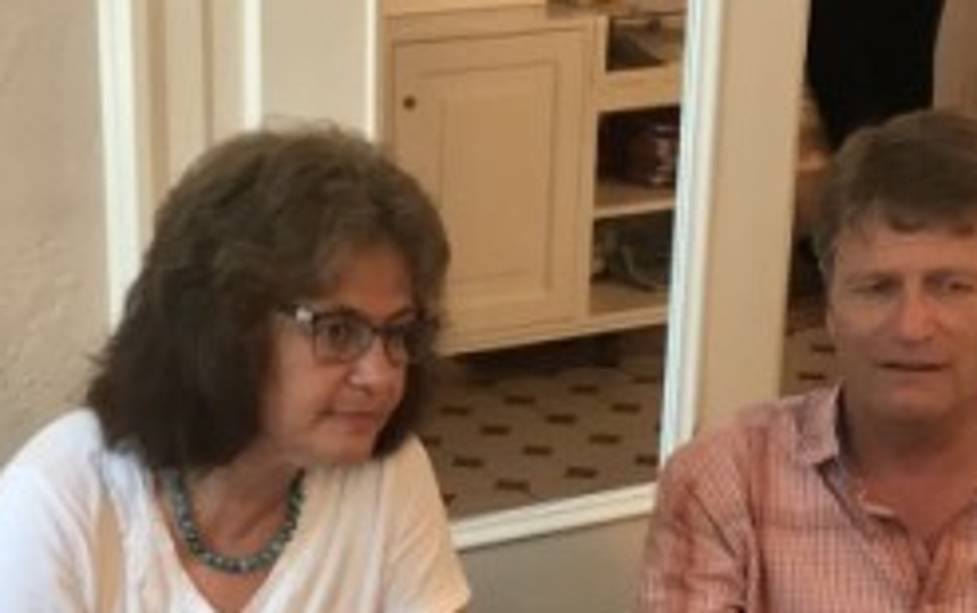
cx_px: 340
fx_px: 2559
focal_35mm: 96
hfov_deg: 21.5
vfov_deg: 13.2
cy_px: 763
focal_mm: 3.99
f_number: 1.8
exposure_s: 1/17
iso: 160
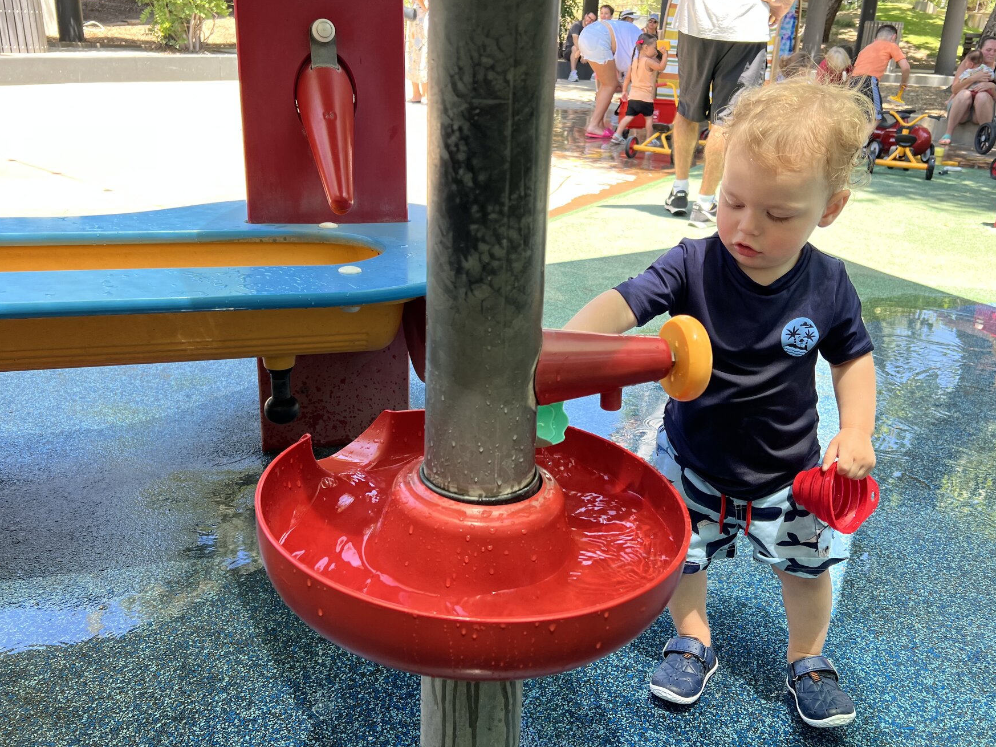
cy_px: 352
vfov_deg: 46.8
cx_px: 526
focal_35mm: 30
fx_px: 863
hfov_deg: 59.9
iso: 40
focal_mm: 5.7
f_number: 1.5
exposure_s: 1/211
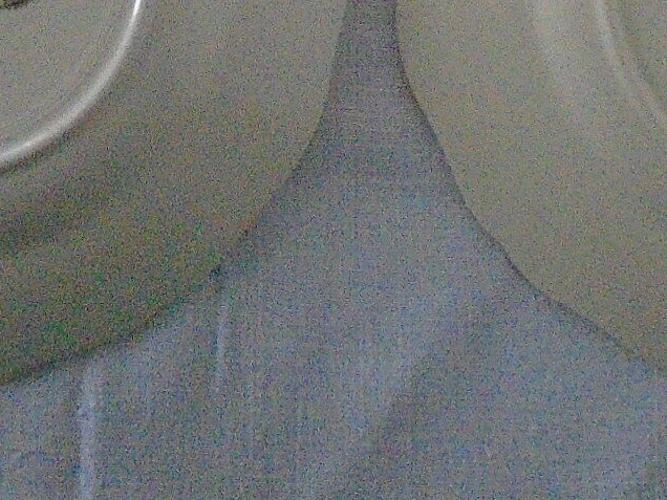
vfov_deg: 12.4
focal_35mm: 106
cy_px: -487
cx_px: 111
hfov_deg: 18.3
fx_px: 2042
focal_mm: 4.6
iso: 800
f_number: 3.2
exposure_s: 1/100
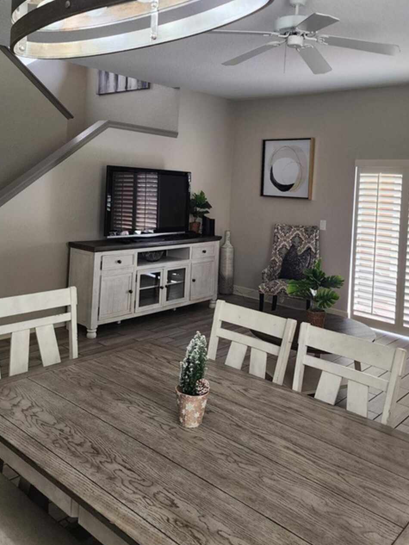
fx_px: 488
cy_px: 202
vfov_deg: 57.6
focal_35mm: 31
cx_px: 251
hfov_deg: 45.1
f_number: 1.8
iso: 200
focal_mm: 6.4
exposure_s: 1/120
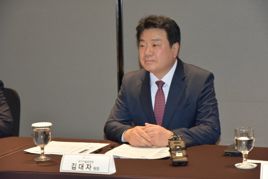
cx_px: 134
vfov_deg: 13.0
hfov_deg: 19.5
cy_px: 90
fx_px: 781
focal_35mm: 105
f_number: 5.6
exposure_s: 1/60
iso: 1250
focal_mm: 70
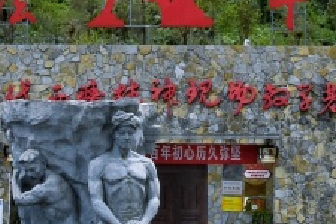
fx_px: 2162
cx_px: 194
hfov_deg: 8.9
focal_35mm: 232
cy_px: -115
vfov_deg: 5.9
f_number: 18
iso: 100
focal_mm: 29
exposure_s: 1/40
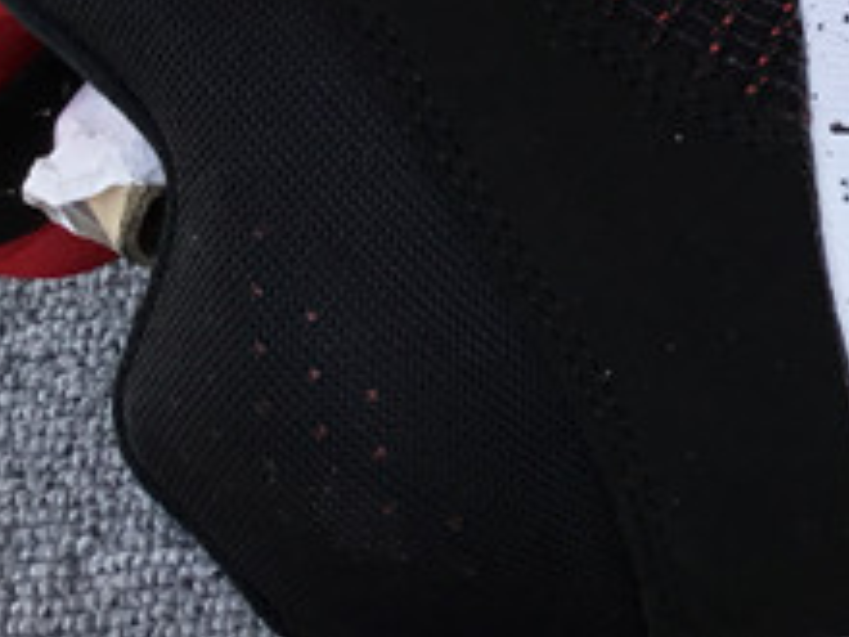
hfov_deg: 14.0
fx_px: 3115
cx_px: 1459
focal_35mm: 127
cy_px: -500
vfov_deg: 10.9
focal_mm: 3.3
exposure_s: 1/224
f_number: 2.4
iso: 25
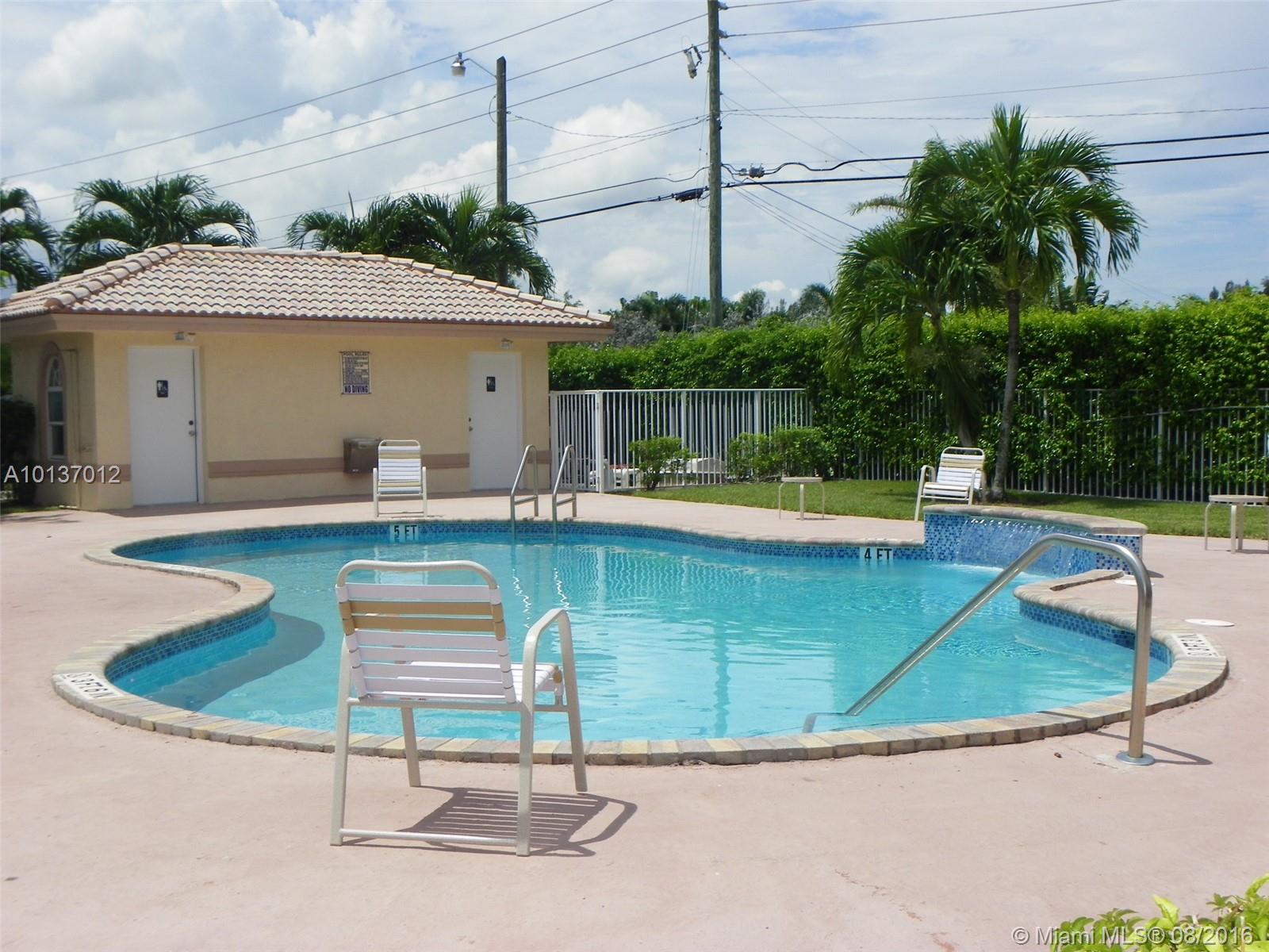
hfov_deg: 42.9
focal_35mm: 44
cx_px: 634
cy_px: 476
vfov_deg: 32.9
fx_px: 1613
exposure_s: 1/500
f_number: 6.3
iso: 64
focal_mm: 7.9
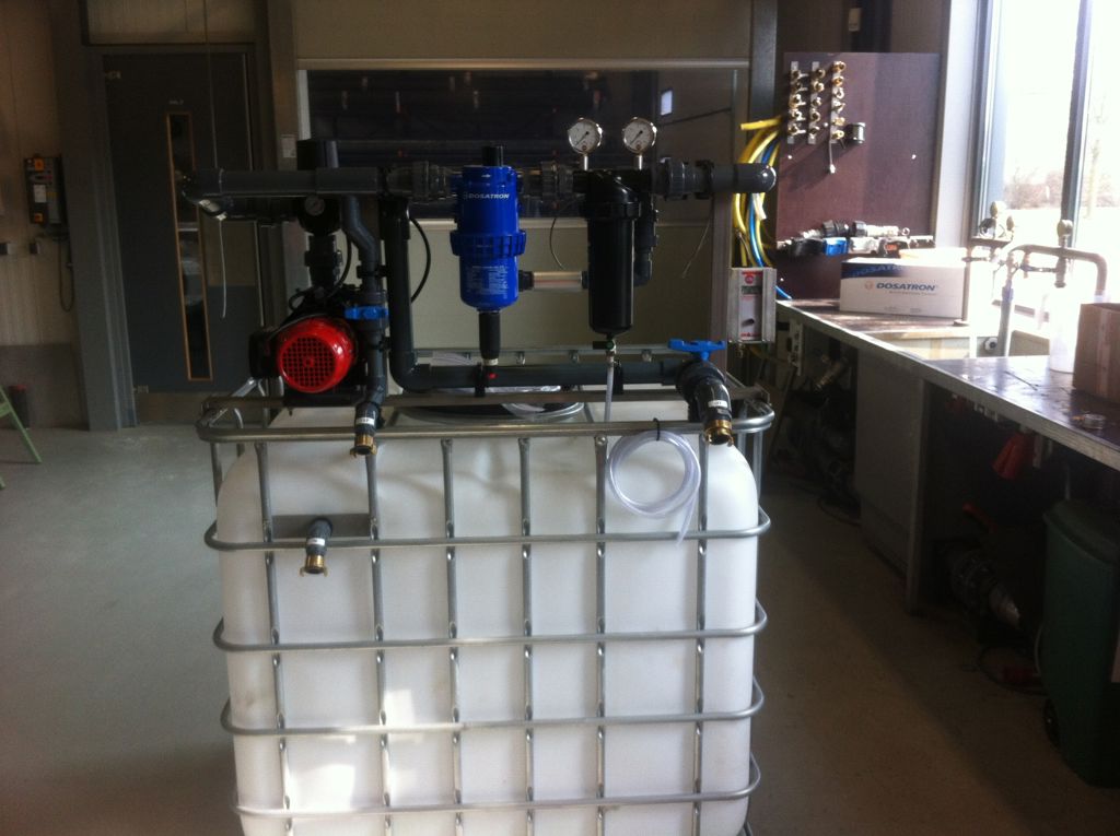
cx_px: 560
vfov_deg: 40.6
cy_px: 418
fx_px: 1131
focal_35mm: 35
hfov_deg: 52.7
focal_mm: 3.85
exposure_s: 1/120
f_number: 2.8
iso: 100
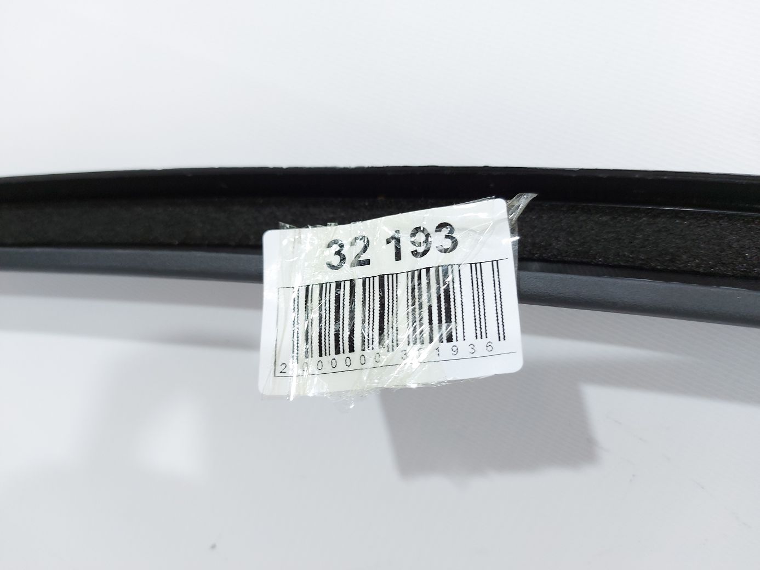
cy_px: 285
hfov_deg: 71.6
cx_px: 380
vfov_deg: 56.8
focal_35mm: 24
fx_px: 527
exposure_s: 1/50
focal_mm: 5.23
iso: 64
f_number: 1.8
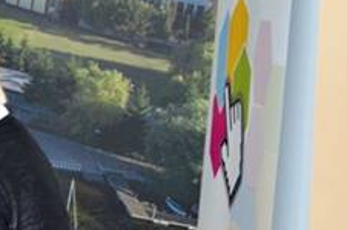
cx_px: -181
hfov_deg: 10.7
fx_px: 1790
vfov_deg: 7.3
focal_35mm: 186
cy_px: 244
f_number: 5.3
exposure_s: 1/60
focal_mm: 40
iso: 1250
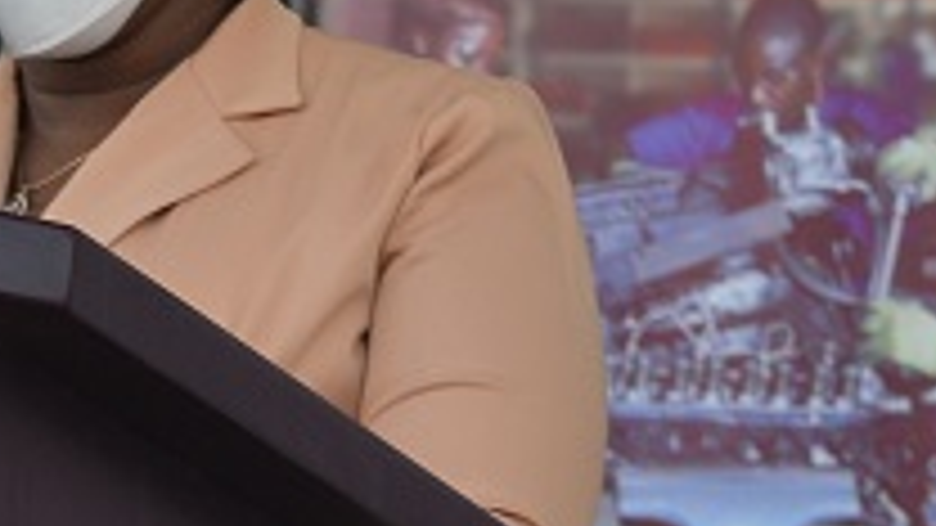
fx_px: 7216
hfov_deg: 7.4
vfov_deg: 4.2
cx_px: 63
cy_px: 292
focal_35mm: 291
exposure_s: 1/125
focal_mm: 55
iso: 220
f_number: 5.6
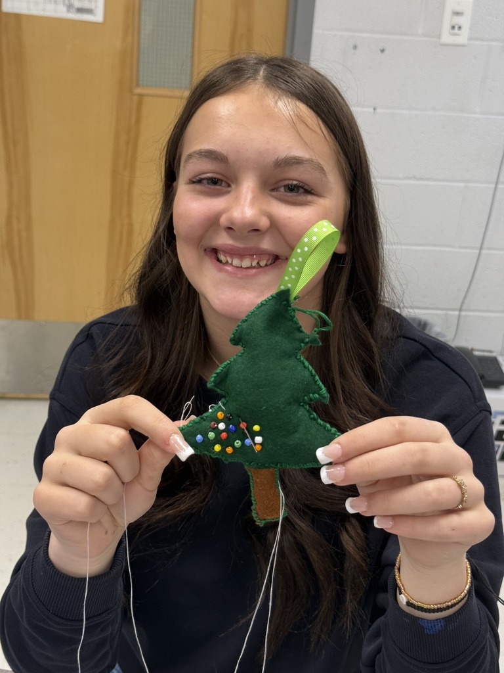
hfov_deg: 30.3
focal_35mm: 48
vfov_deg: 39.7
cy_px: 336
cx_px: 252
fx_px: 932
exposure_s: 1/60
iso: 80
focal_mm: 6.76
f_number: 1.78
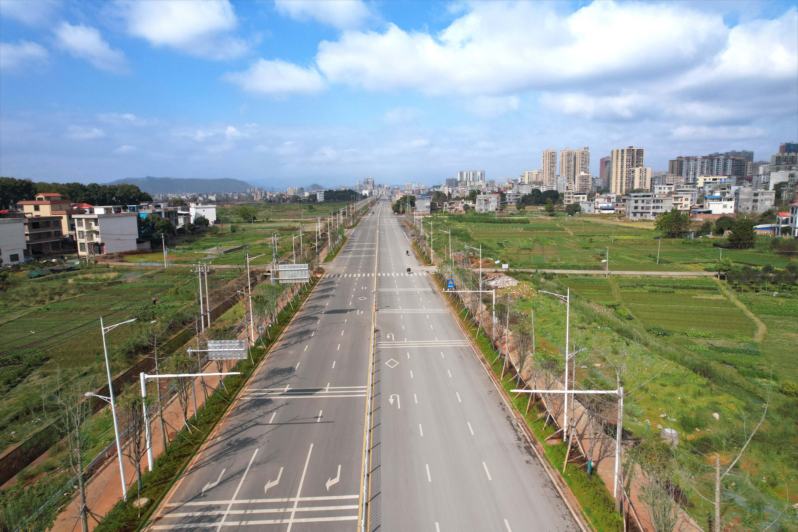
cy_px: 266
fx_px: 488
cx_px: 399
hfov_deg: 78.6
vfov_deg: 57.2
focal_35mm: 22
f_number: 2.8
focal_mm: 8.38
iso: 100
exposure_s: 1/2500
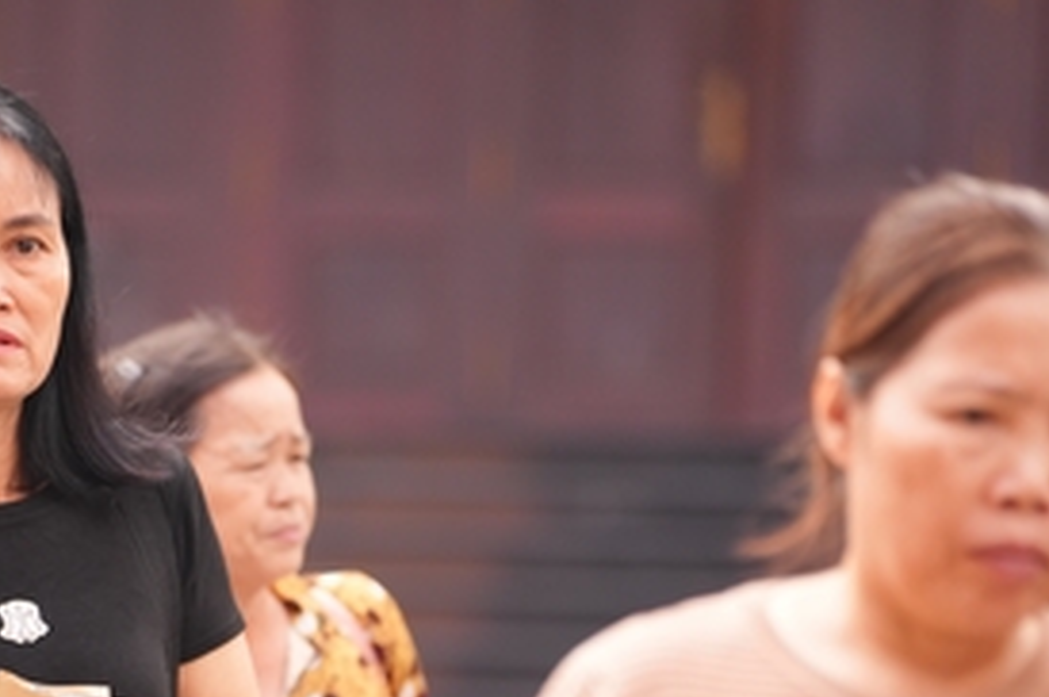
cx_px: 126
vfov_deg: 3.8
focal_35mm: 356
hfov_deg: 5.8
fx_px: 10361
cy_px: 710
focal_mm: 150
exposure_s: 1/500
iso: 640
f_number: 2.8
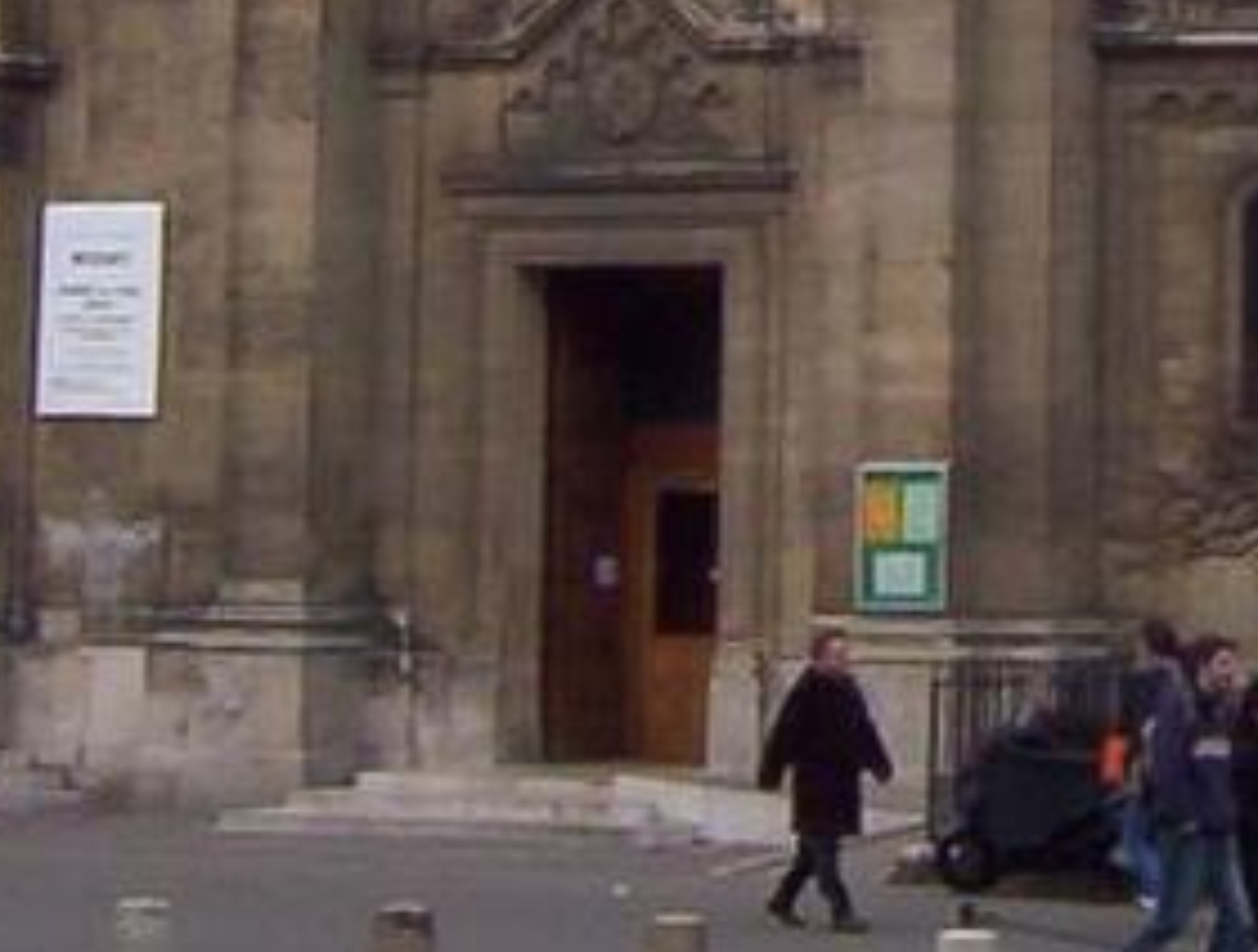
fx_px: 5288
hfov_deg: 13.3
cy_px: -772
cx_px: 1357
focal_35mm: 145
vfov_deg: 9.8
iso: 100
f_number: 2.76
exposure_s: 1/935
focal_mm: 5.54
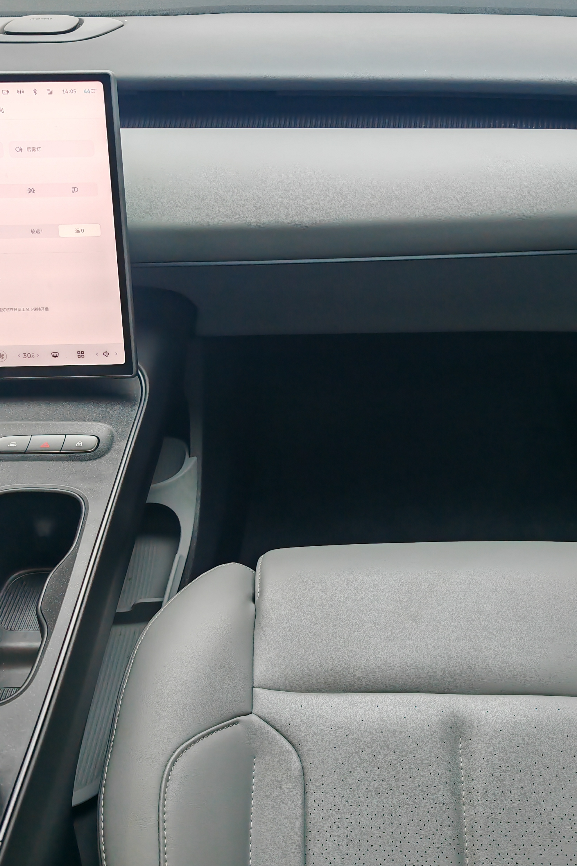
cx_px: 341
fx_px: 914
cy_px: 432
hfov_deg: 34.9
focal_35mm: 38
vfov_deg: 50.7
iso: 125
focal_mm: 7.62
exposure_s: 1/100
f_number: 1.6
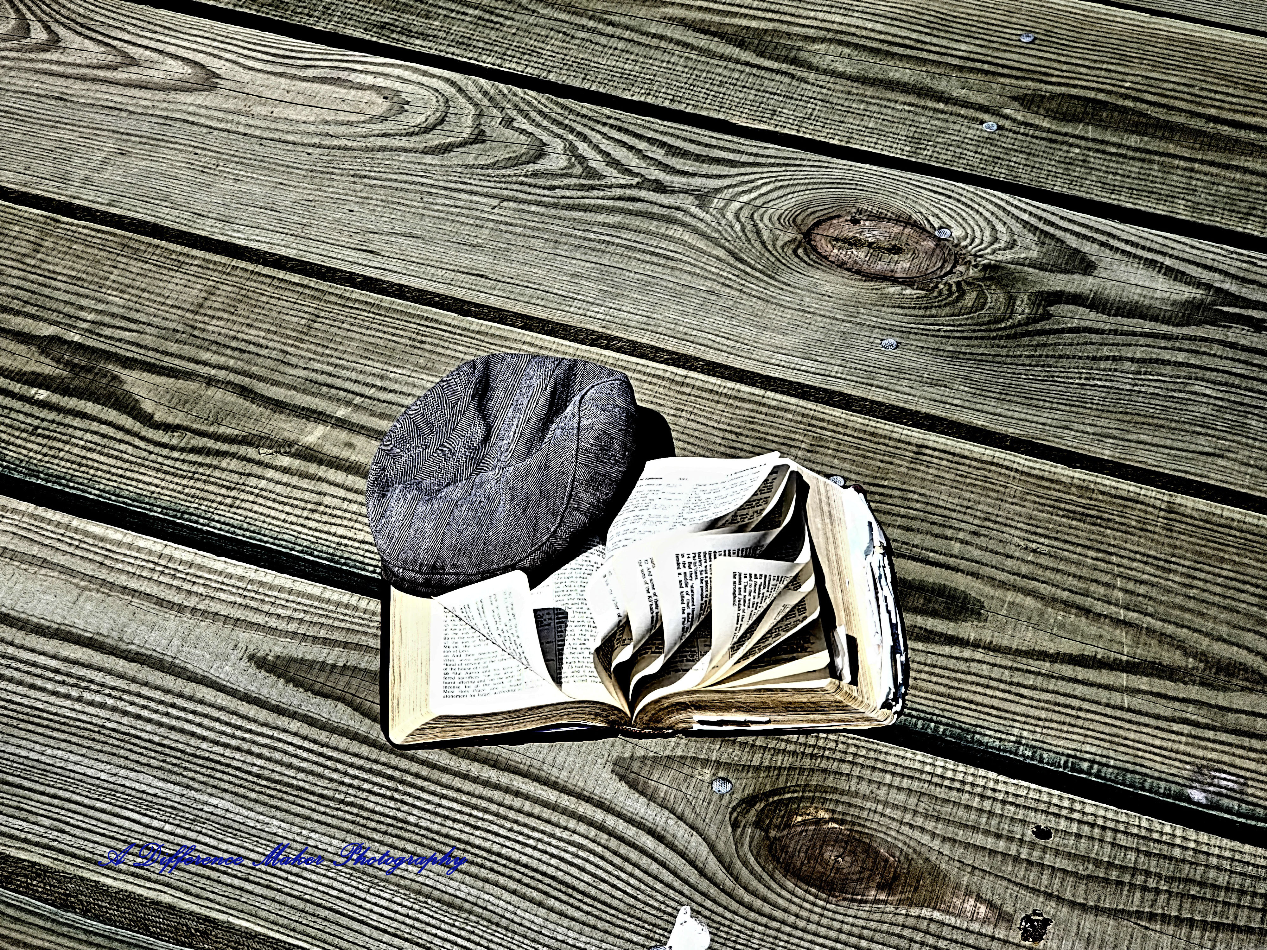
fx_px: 2526
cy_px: 475
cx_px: 634
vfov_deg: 21.3
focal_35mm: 69
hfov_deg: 28.2
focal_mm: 7.9
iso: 125
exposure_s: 1/10000
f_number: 2.4
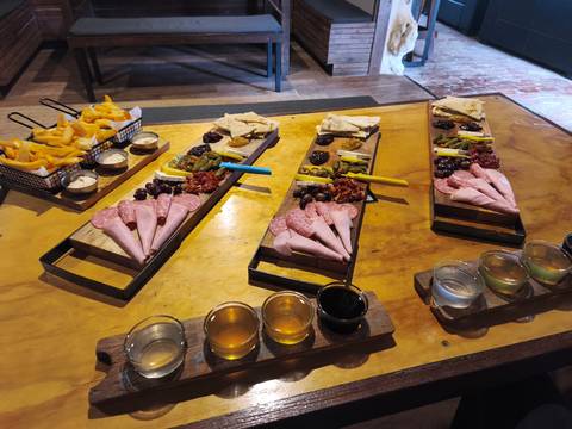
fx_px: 380
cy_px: 214
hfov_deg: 73.9
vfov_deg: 58.9
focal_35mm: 23
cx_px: 286
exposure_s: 1/50
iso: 640
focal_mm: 5.35
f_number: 1.7
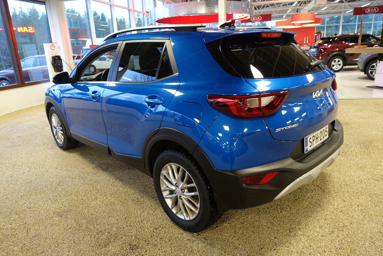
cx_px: 192
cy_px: 128
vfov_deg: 53.1
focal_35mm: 24
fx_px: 255
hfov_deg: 73.7
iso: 200
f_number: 1.8
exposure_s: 1/30
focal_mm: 8.8
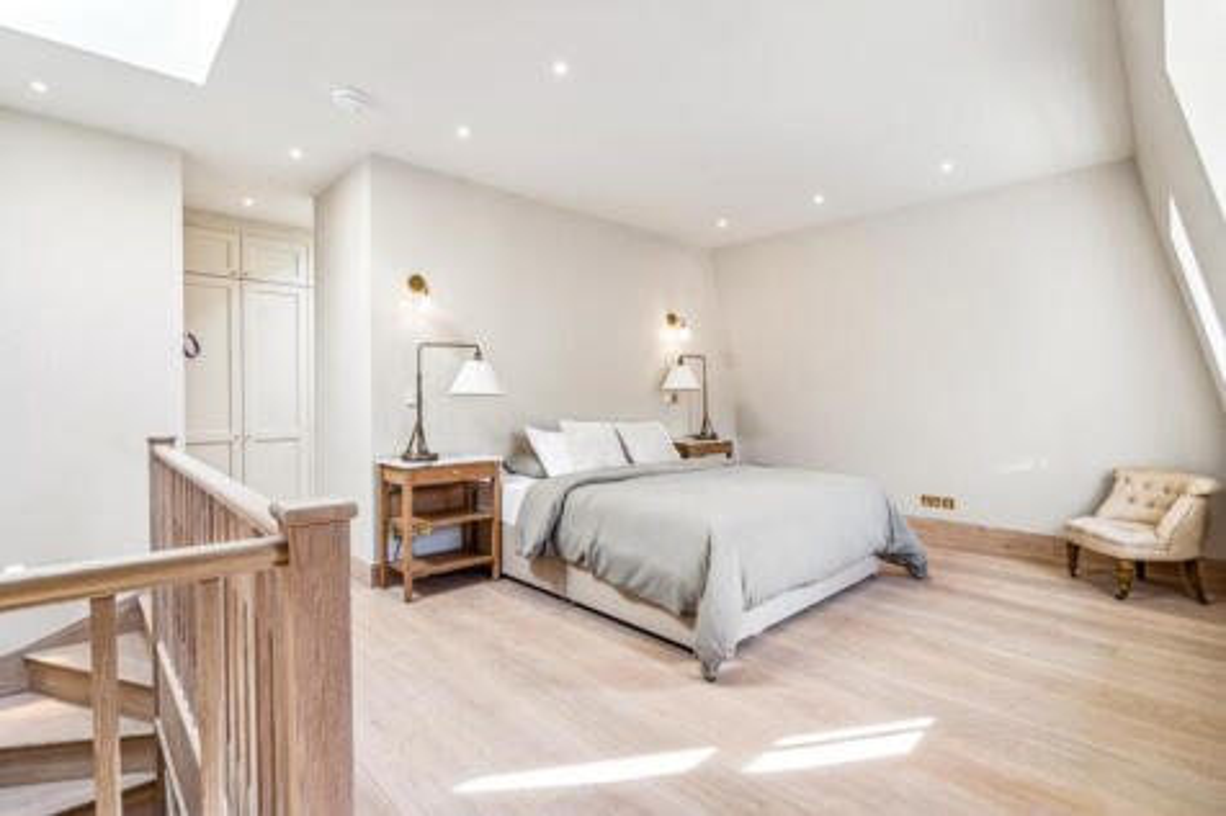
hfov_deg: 96.8
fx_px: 545
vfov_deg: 73.7
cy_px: 408
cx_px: 613
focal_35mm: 16
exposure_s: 1/20
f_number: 11
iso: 400
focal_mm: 16
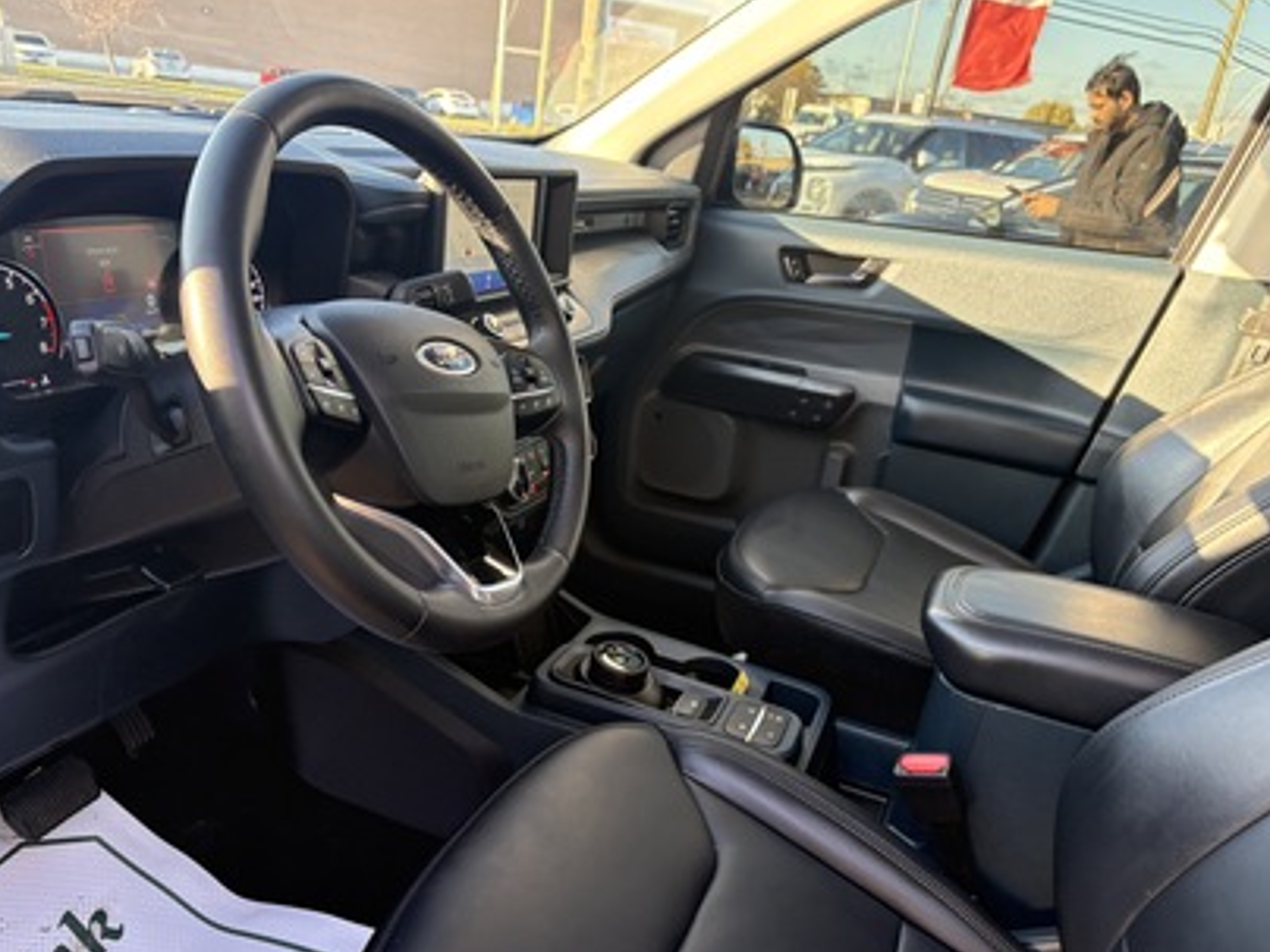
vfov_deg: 51.4
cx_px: 626
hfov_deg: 65.3
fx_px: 991
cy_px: 482
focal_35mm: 27
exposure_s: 1/121
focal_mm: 5.96
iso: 125
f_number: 1.6
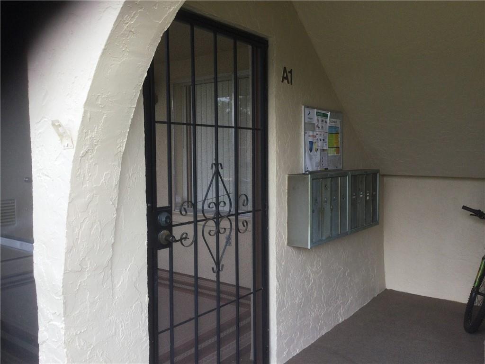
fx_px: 434
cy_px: 182
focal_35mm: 31
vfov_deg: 45.4
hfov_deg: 58.4
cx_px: 242
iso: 32
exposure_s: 1/120
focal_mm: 3.3
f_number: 2.4
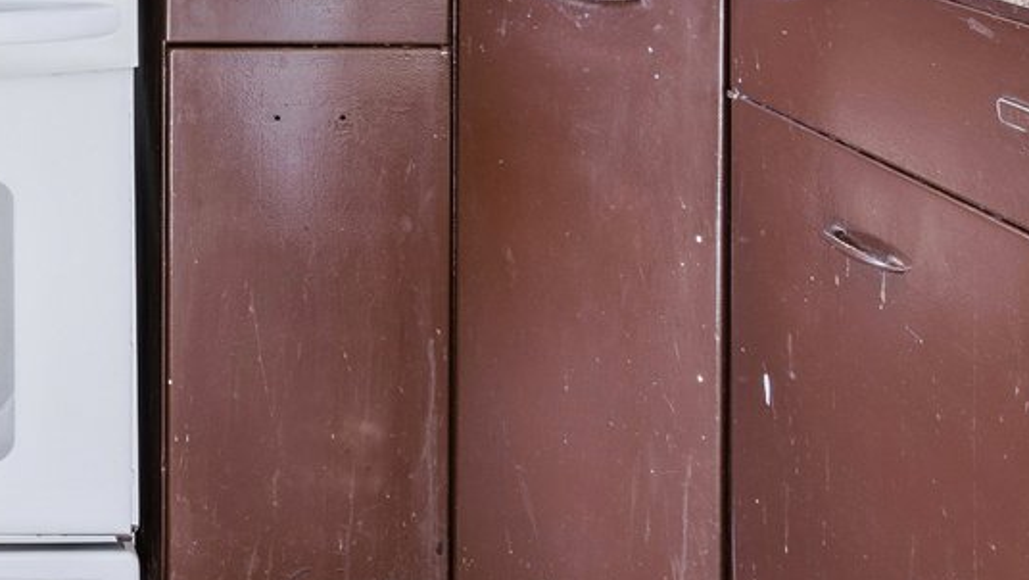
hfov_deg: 28.8
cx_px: -179
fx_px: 1747
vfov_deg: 16.8
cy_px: -330
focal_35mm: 64
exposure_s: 1/6
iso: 200
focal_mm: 16
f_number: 7.1
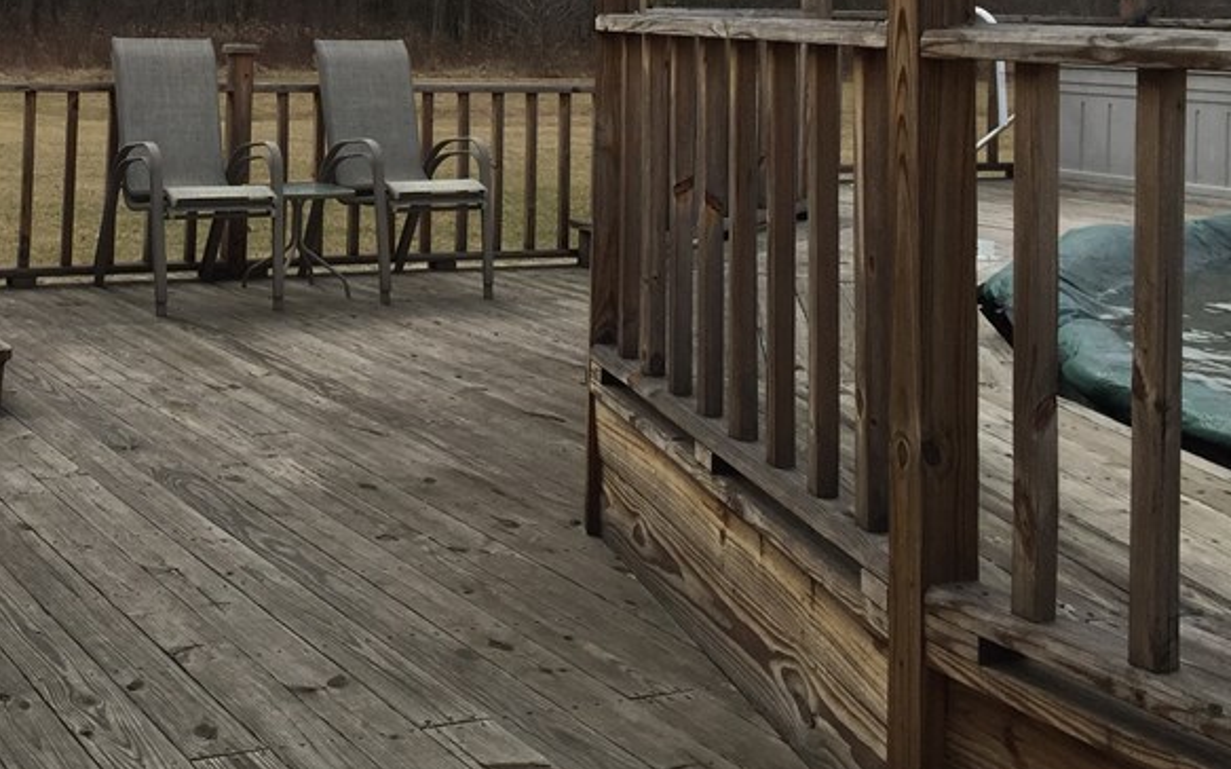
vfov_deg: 23.1
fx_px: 1811
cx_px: 201
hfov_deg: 36.0
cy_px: 23
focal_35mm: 54
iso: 32
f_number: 2.2
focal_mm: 4.15
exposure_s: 1/2475
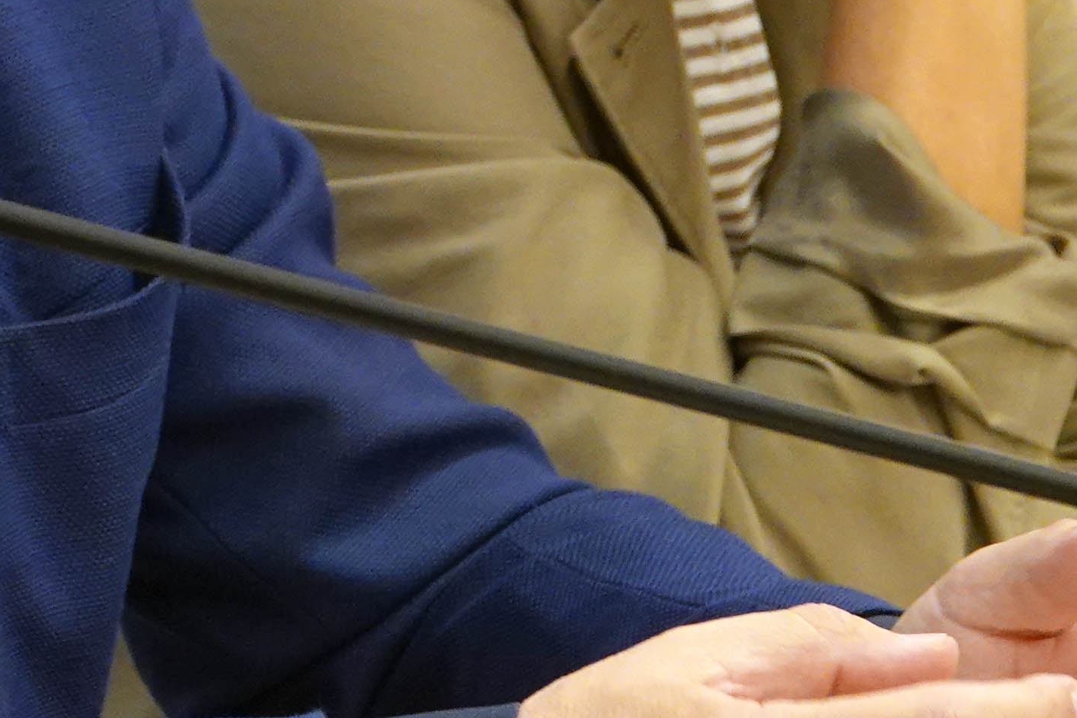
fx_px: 12323
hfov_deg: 4.9
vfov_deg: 3.3
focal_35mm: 412
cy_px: -556
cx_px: -793
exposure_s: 1/60
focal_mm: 39.42
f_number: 4
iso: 800
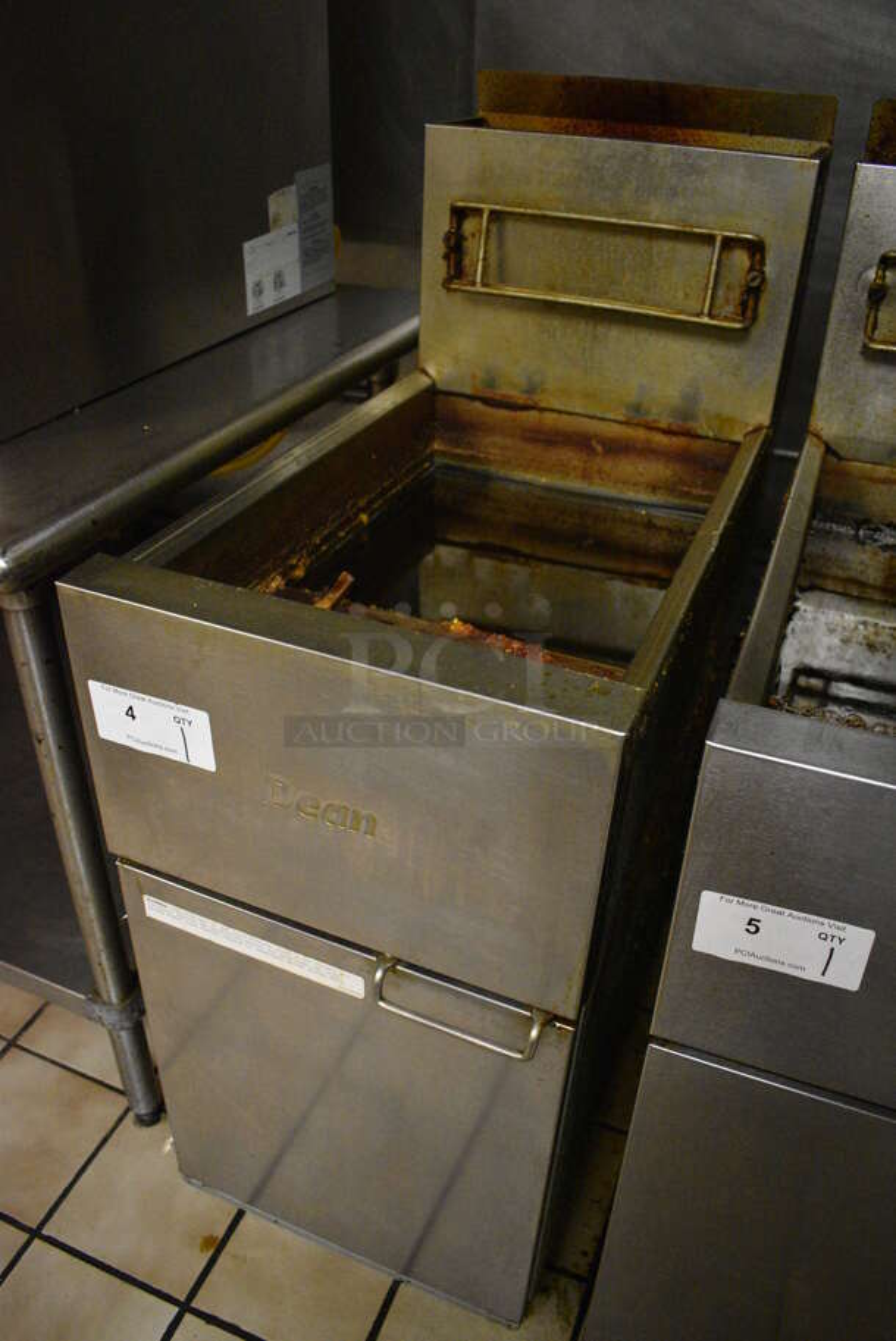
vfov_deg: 67.3
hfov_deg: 48.0
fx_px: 1006
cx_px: 448
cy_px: 670
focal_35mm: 27
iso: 5600
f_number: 3.5
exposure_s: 1/125
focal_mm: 18
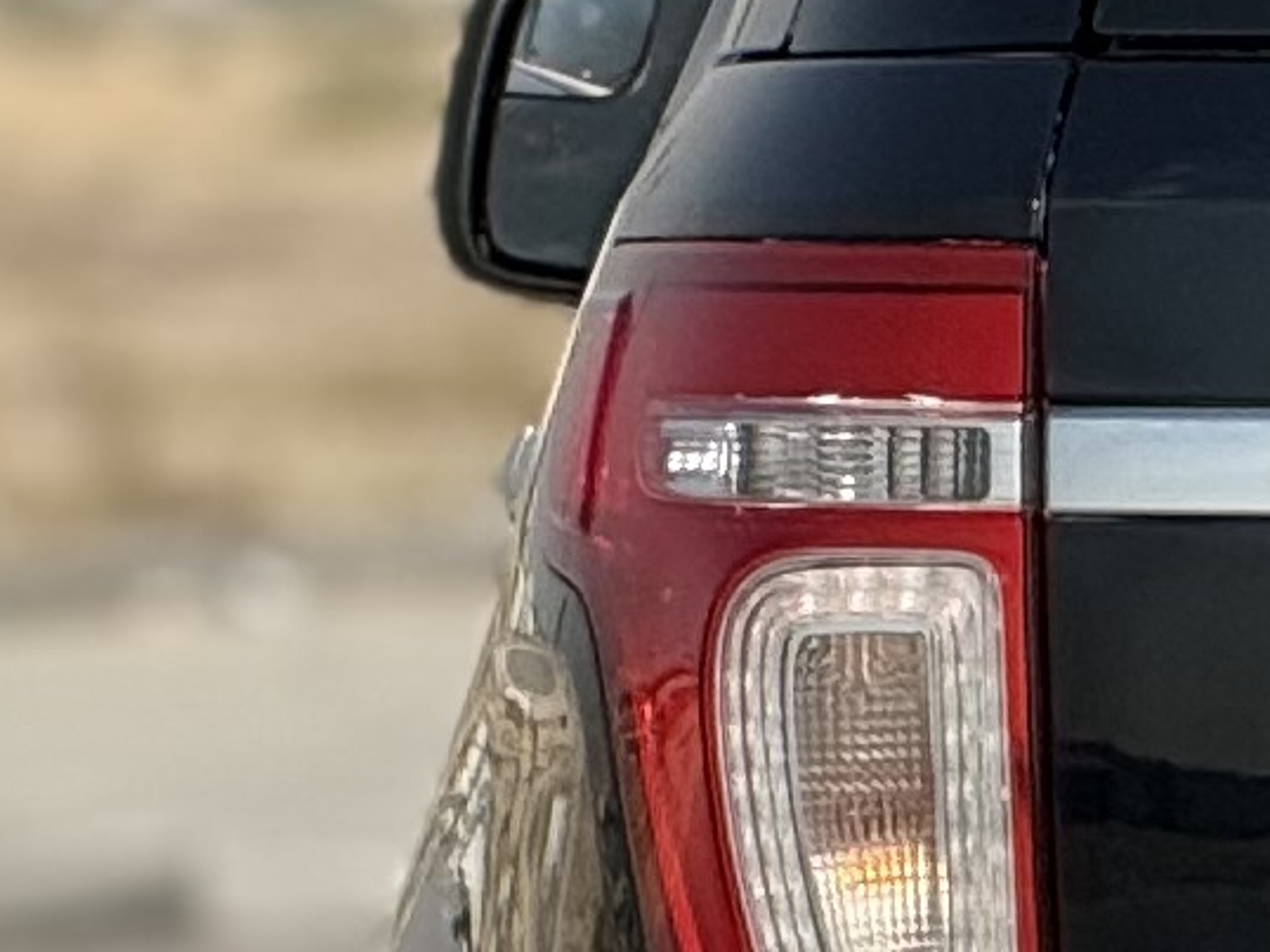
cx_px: 3036
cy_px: 820
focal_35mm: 900
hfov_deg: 2.2
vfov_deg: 1.7
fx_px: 33005
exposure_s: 1/1577
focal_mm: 15.66
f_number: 2.8
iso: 50
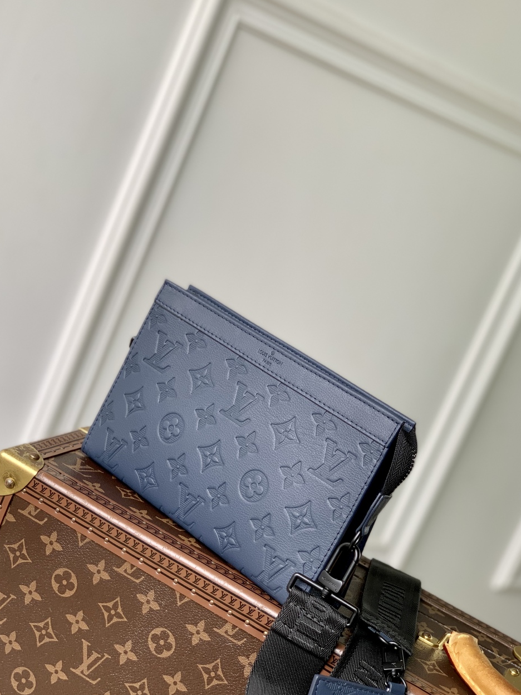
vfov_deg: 32.2
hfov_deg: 24.4
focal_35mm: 60
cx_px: 249
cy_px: 355
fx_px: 1204
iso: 16
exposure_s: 1/122
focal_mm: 6
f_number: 2.4
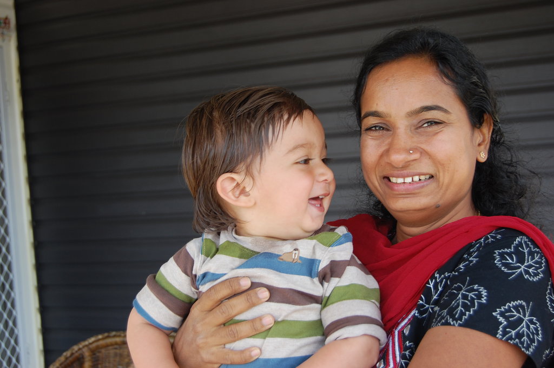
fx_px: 807
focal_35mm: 52
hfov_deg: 37.9
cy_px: 184
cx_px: 277
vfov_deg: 25.7
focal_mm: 35
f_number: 6.3
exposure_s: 1/160
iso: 200
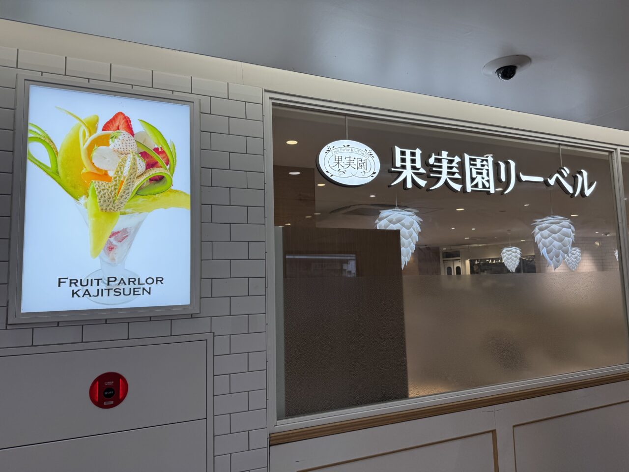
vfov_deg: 56.8
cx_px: 314
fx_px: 436
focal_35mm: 24
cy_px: 236
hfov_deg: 71.6
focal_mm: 6.76
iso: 80
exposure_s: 1/433
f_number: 1.78
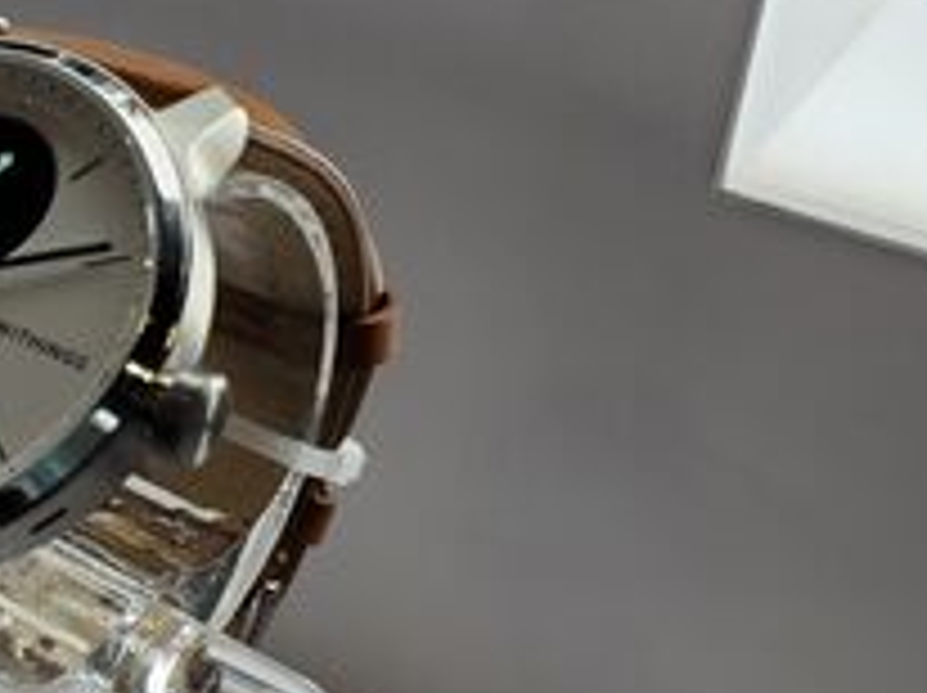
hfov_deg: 26.1
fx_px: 1846
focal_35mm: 69
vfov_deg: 21.3
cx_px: -81
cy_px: 385
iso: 50
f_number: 2.4
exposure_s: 1/120
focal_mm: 4.3
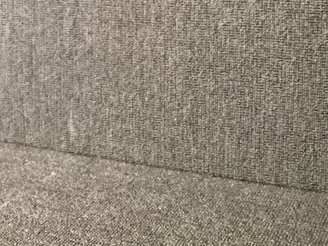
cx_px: -43
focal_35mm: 85
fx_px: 805
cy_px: -25
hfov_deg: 21.7
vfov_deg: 16.8
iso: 320
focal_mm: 3.3
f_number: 2.4
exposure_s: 1/40
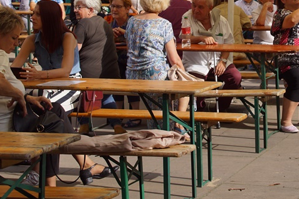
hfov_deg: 18.4
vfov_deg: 12.3
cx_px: 237
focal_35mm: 110
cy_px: 11
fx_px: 914
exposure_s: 1/320
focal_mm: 35
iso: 100
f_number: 6.3
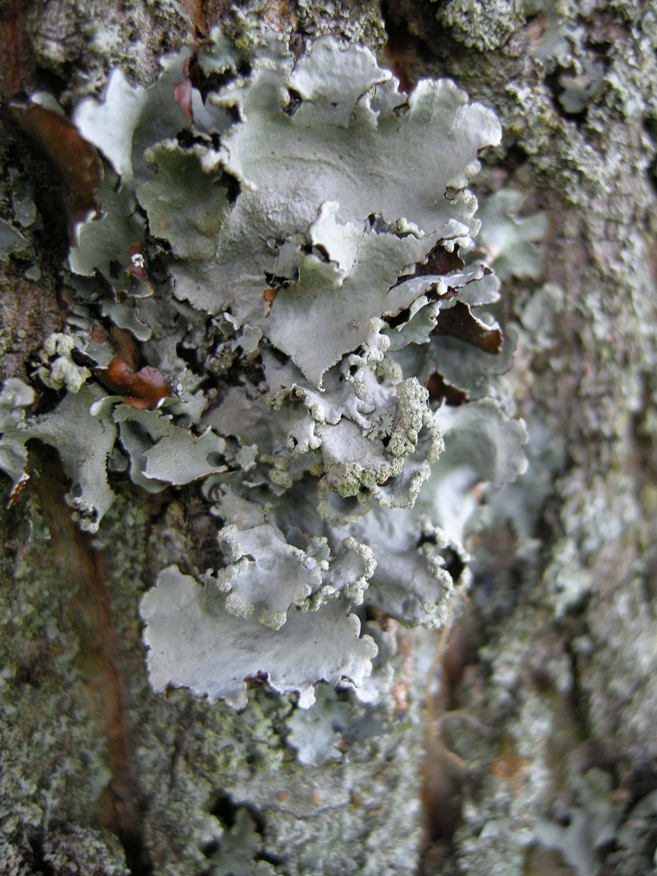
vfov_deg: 52.6
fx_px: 886
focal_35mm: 35
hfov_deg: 40.7
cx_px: 328
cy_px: 438
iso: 78
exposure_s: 1/47
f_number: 2.7
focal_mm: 7.5
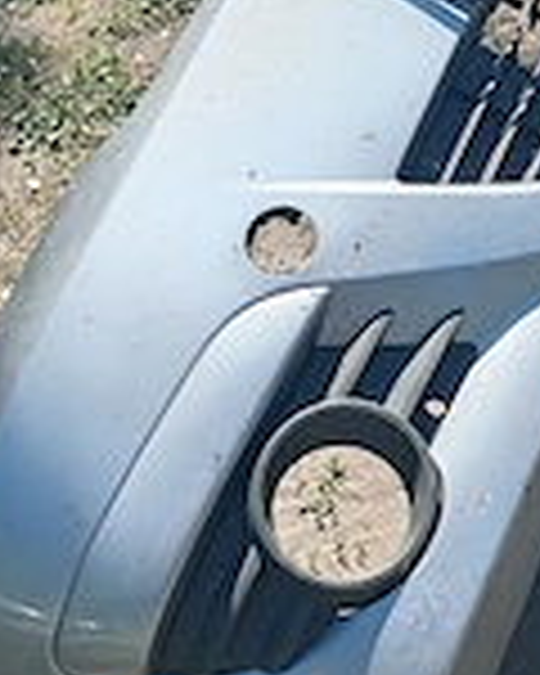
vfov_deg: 29.1
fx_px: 1299
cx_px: 482
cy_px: 378
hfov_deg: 22.9
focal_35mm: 65
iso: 100
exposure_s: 1/223
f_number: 1.8
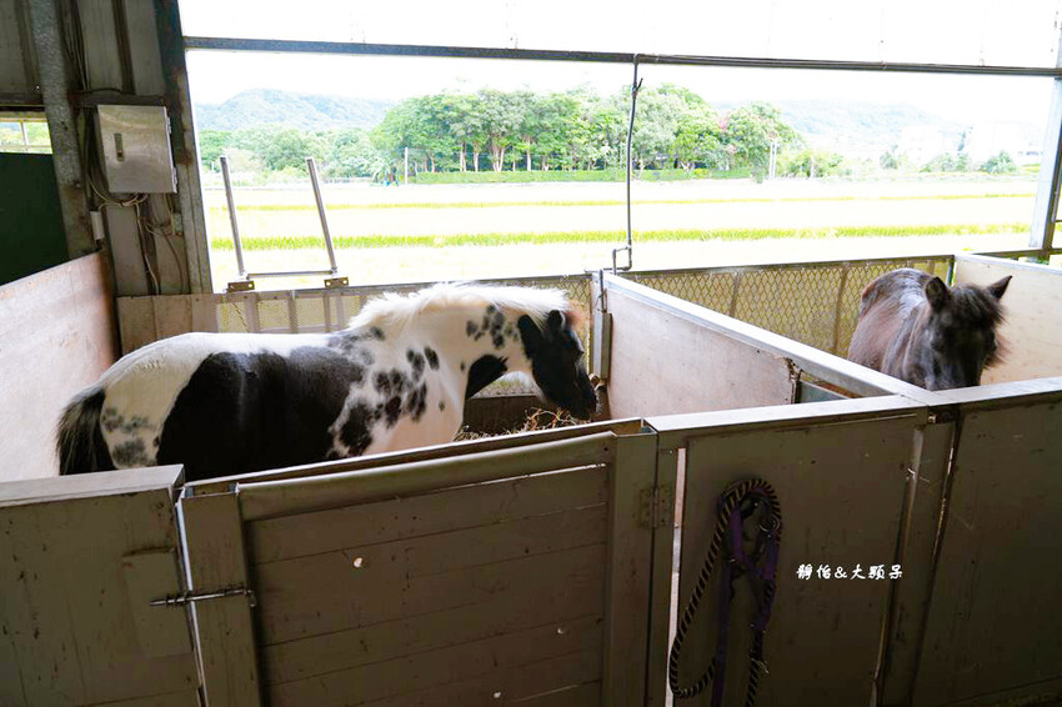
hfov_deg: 73.8
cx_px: 531
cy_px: 354
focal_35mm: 24
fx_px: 708
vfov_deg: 53.1
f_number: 5
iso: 160
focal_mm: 24
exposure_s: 1/50
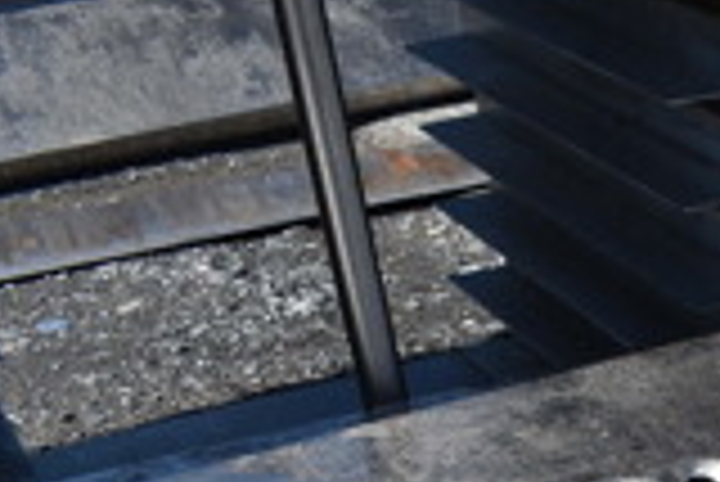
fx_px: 2062
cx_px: 1264
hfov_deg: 16.7
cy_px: 779
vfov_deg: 12.5
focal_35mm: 103
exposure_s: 1/640
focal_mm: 18
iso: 200
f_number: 9
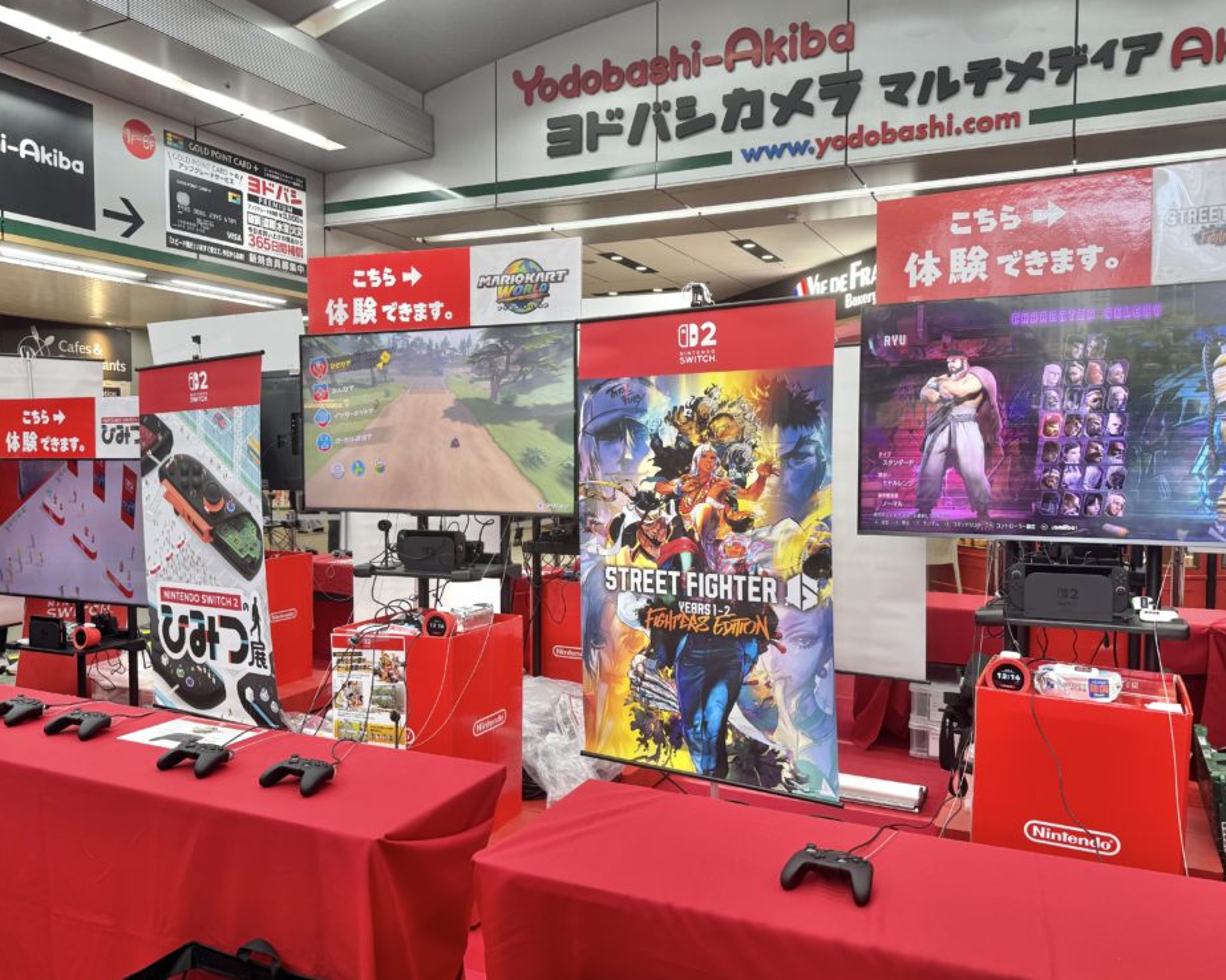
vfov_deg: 54.9
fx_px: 943
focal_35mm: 26
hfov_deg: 66.0
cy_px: 490
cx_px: 632
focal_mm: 6.76
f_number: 1.78
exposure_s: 1/121
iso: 80
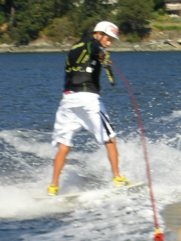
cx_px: 90
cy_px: 120
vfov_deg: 17.3
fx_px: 795
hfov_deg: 13.0
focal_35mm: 114
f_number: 7.1
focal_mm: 17.4
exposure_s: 1/250
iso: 50
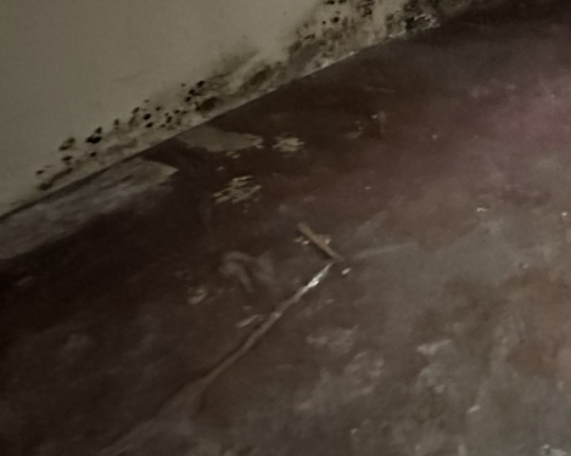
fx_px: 710
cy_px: -95
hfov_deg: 34.3
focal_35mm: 42
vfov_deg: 30.2
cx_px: 699
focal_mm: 2.22
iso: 1600
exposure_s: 1/30
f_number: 2.2
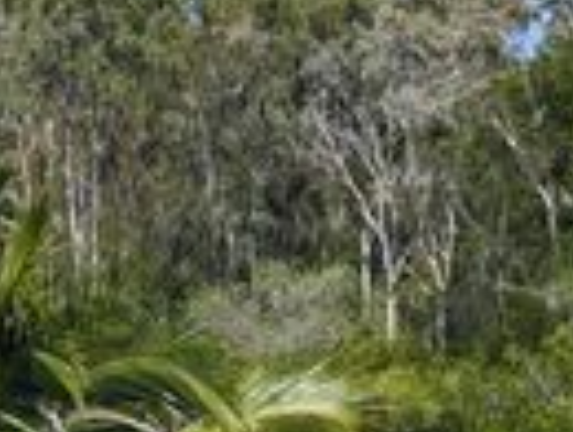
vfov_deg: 3.0
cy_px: 542
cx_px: 467
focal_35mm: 491
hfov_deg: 4.0
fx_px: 8143
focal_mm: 19
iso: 30
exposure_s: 1/437
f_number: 3.5
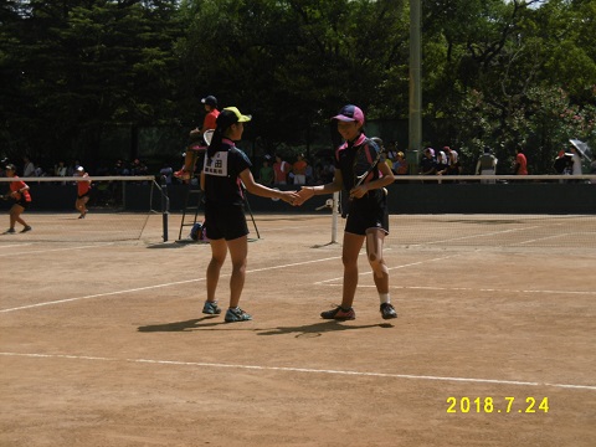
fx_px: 1343
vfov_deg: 18.9
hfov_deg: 25.0
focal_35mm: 78
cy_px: 224
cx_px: 298
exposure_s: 1/125
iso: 100
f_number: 4.5
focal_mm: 14
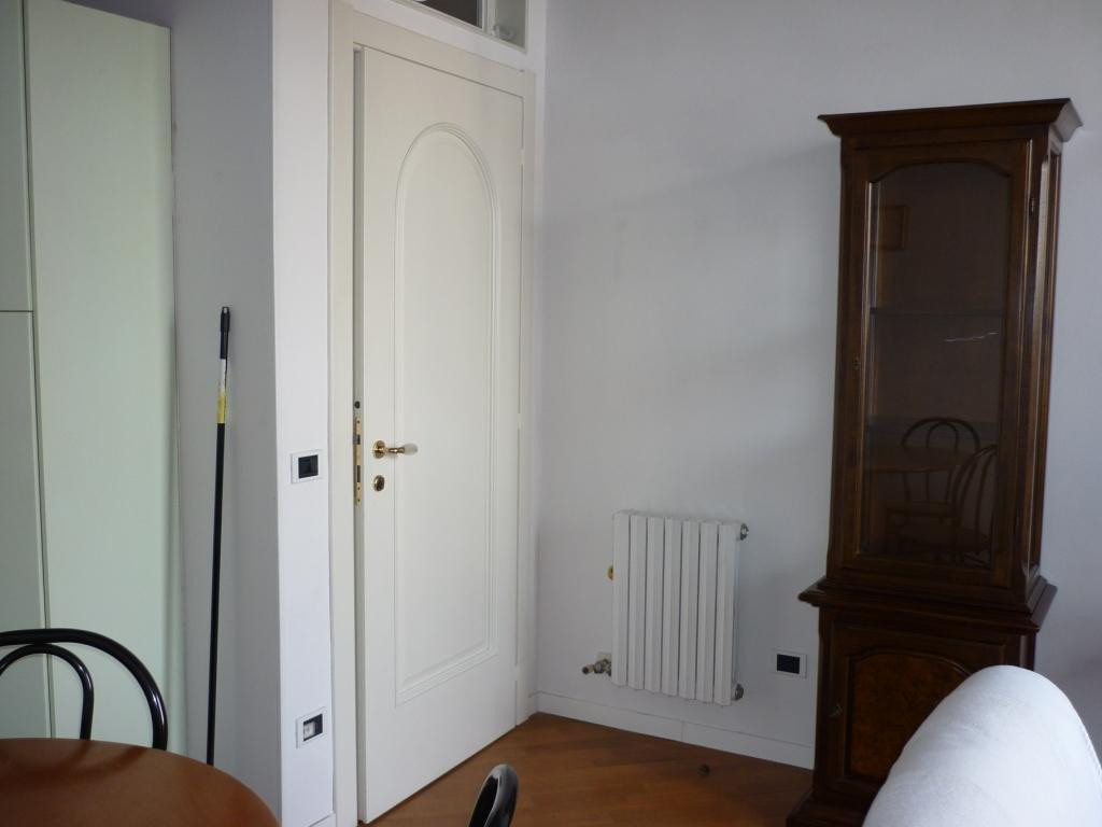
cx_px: 551
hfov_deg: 55.4
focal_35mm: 33
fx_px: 1051
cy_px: 414
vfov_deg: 42.9
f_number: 2.8
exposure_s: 1/30
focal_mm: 5.5
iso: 100
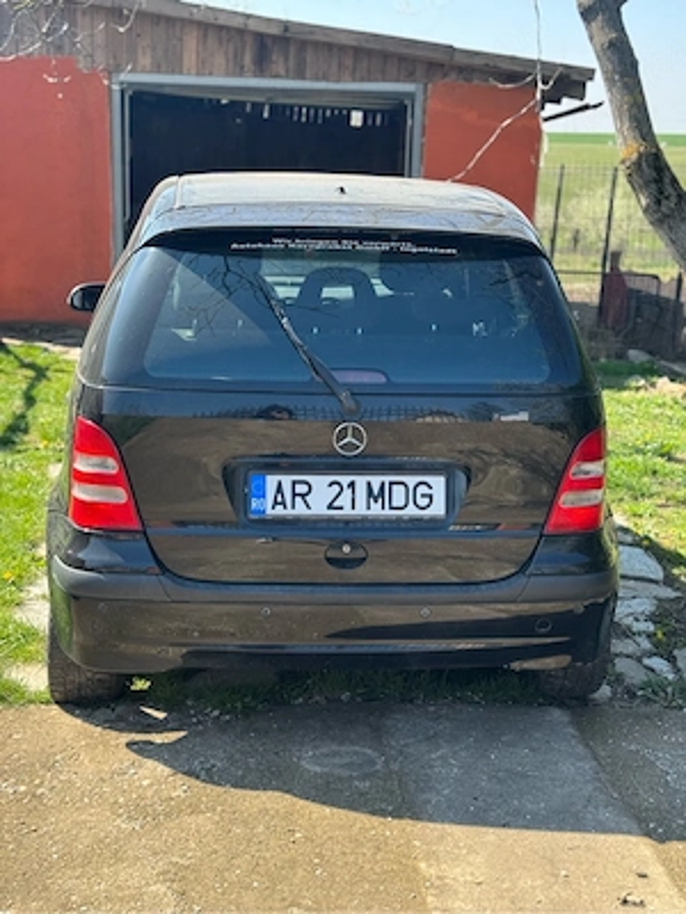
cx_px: 343
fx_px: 1268
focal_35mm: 48
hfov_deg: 30.3
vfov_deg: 39.7
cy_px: 457
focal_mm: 6.76
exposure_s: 1/822
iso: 64
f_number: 1.78
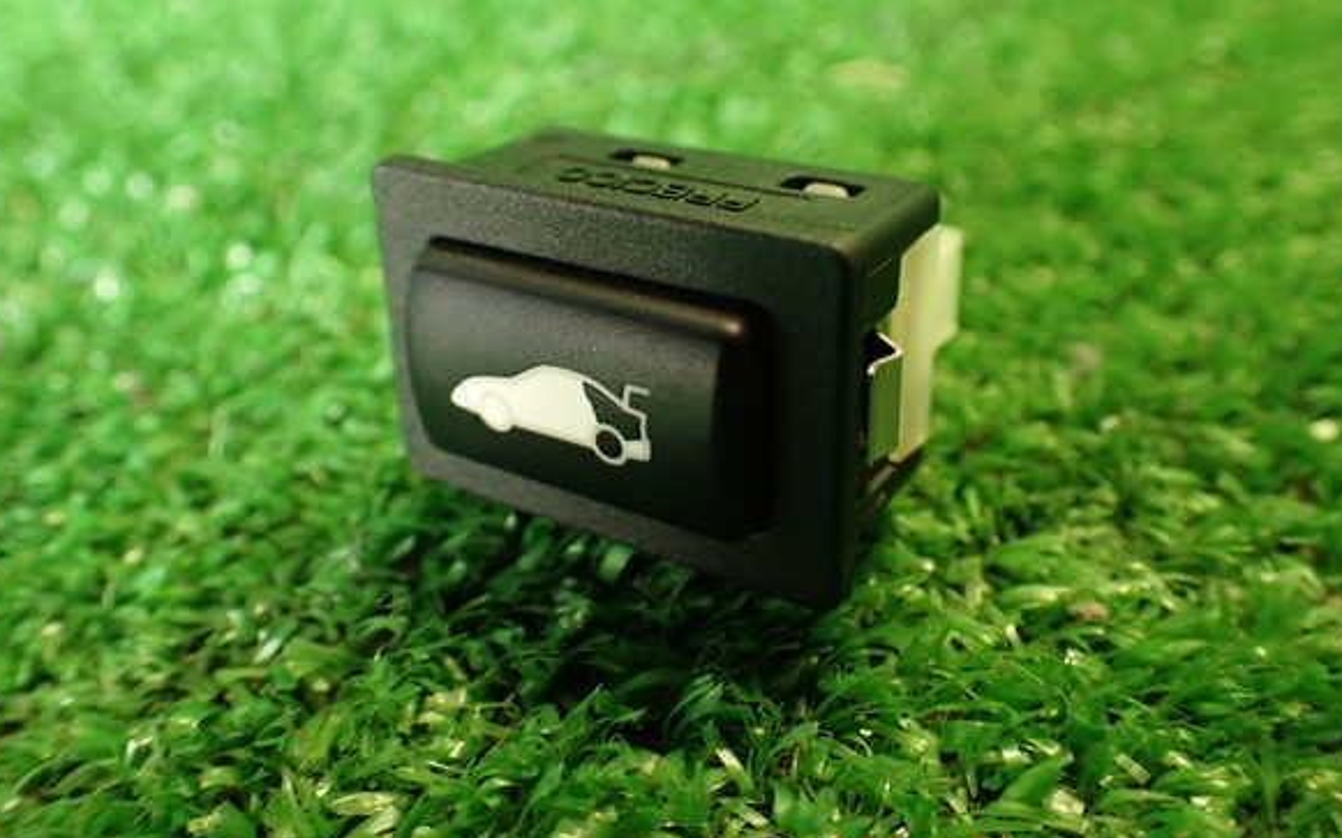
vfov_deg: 36.2
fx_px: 1280
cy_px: 372
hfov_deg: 55.3
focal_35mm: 35
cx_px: 661
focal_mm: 5.79
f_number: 2.4
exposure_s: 1/30
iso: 500
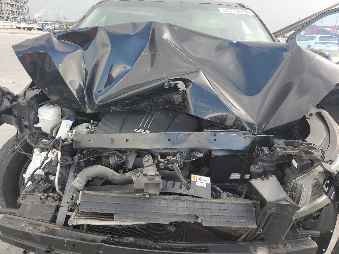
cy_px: 127
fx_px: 255
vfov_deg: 53.1
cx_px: 170
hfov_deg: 67.3
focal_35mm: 26
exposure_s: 1/244
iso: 50
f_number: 1.5
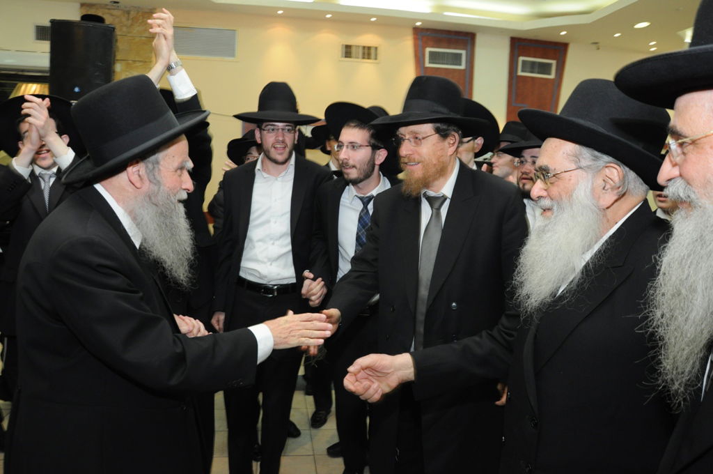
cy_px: 237
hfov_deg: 67.4
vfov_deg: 47.8
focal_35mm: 27
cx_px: 356
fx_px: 534
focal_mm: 18
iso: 800
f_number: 5.6
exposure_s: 1/60
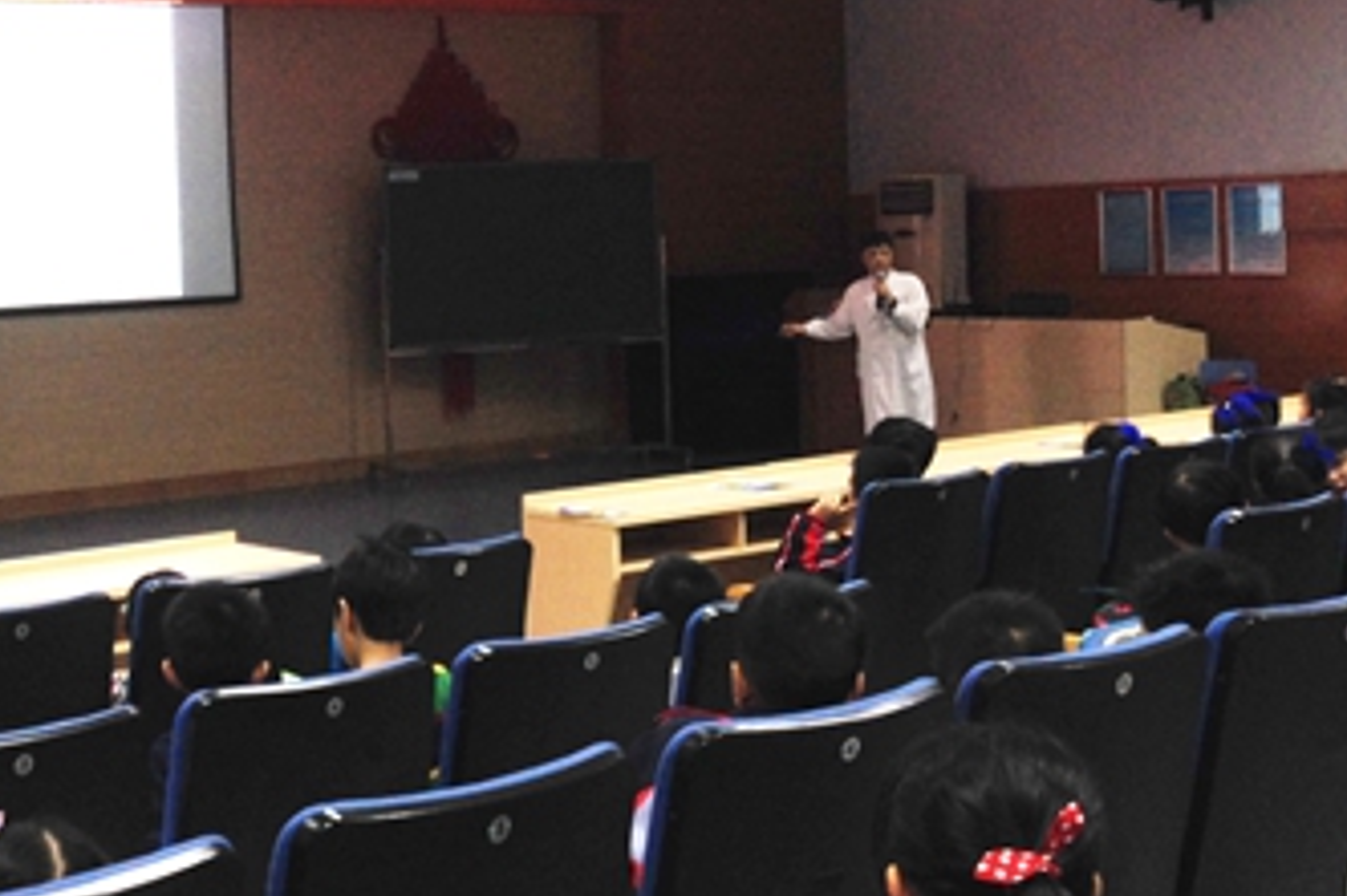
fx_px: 2319
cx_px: 321
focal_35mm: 62
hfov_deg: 31.8
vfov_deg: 21.8
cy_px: 316
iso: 64
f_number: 2.4
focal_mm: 4.12
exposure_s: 1/20
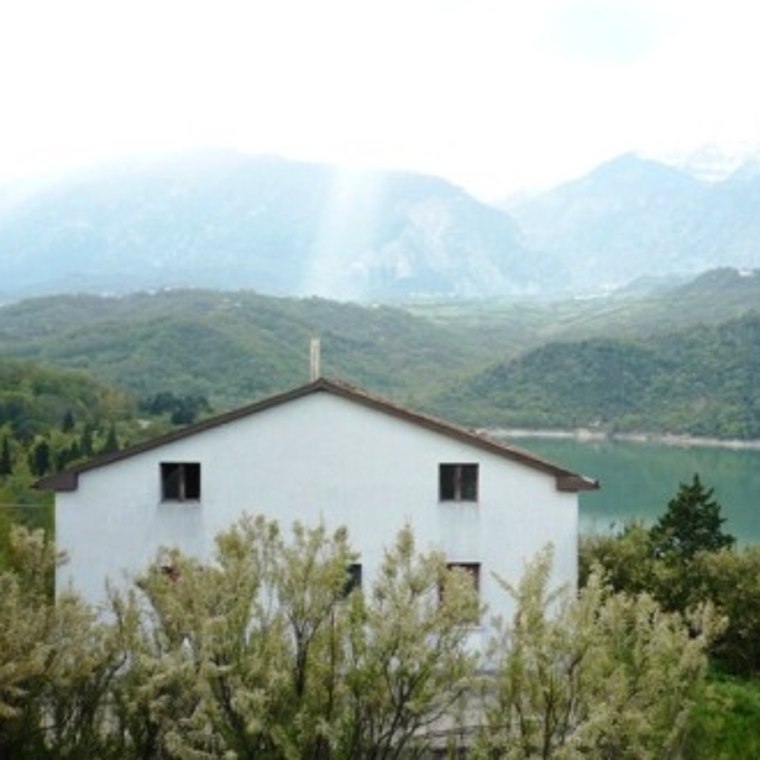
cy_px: 380
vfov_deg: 40.0
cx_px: 495
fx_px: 1043
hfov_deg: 39.6
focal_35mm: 42
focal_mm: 5.8
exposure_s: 1/200
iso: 100
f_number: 2.8
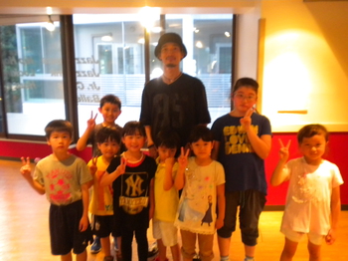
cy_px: 130
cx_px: 174
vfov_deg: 40.7
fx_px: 352
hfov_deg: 52.7
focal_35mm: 35
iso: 400
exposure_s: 1/9.5
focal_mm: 6.3
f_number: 3.1
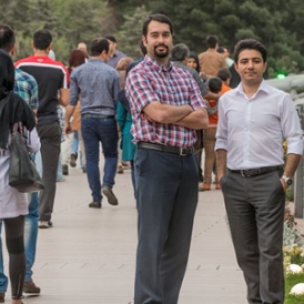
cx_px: 180
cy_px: 161
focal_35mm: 171
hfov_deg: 10.2
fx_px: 1699
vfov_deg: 10.2
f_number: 8
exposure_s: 1/80
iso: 640
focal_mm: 120
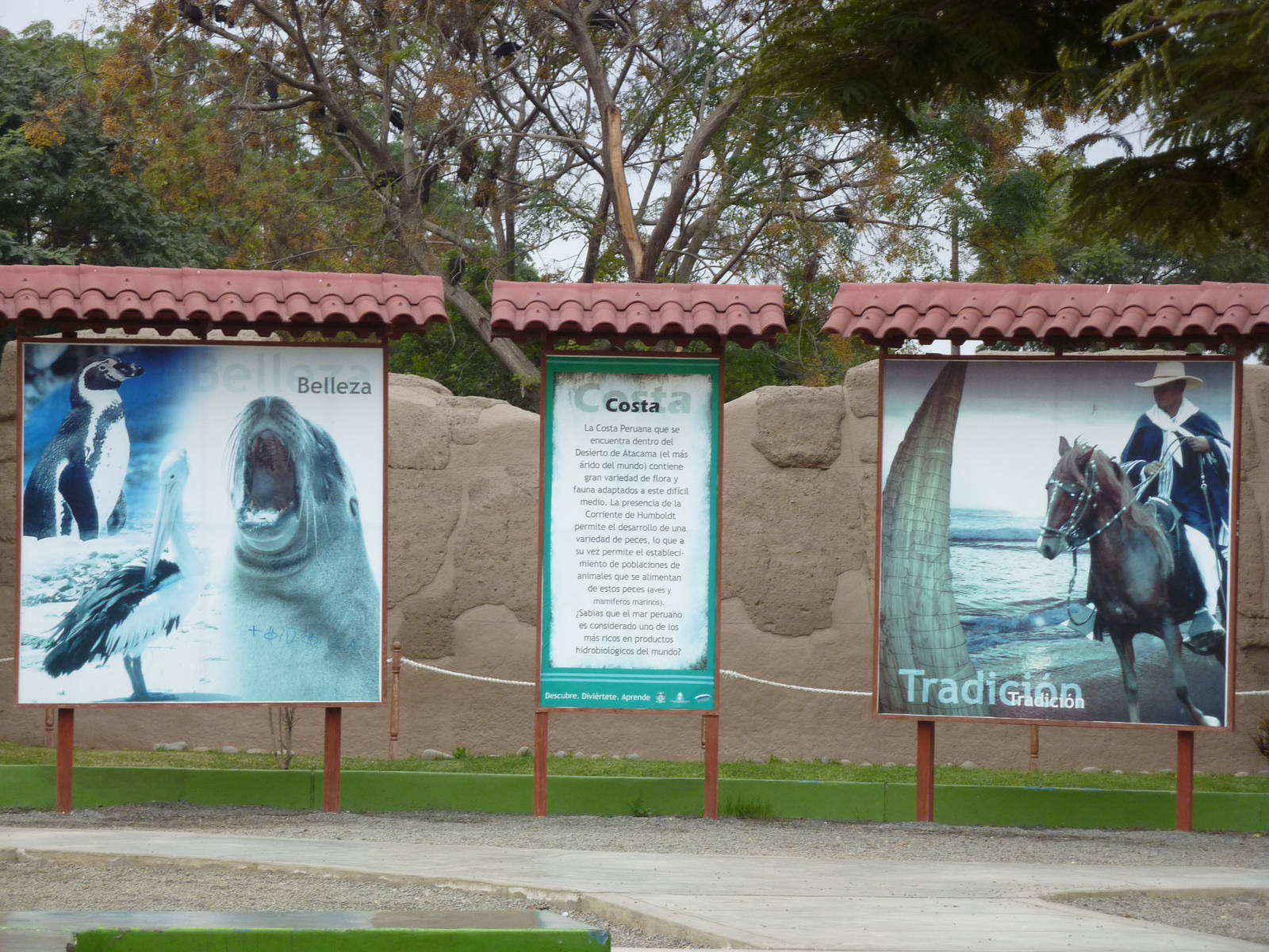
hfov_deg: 17.7
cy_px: 476
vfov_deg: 13.3
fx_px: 4069
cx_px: 634
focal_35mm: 111
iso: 160
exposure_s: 1/200
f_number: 4.4
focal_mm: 18.2
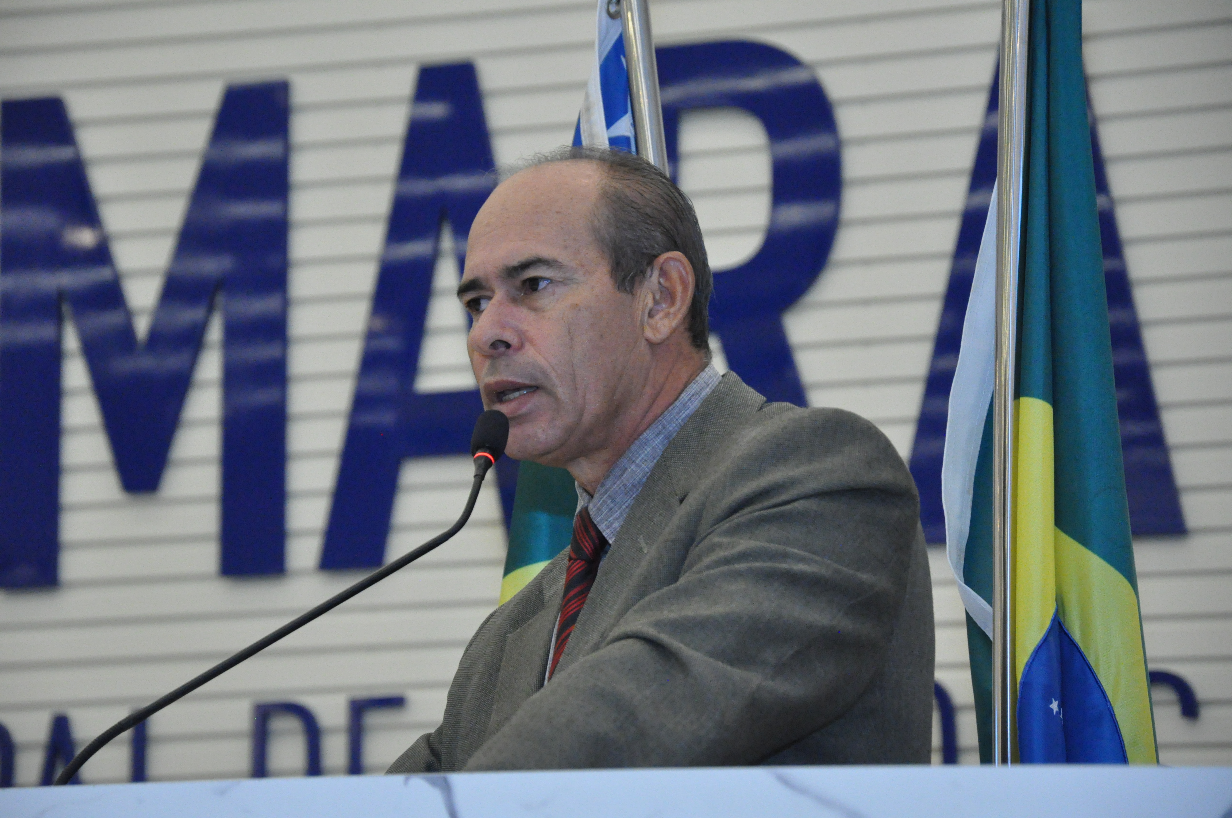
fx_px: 5383
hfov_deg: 13.1
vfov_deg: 8.7
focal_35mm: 158
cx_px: 616
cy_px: 409
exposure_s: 1/100
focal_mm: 105
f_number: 6.3
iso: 3200
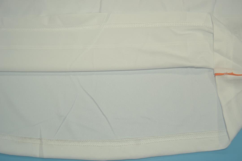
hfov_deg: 57.2
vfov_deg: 40.0
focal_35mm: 33
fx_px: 222
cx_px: 121
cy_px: 80
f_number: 4.5
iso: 200
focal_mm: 22
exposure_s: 1/200
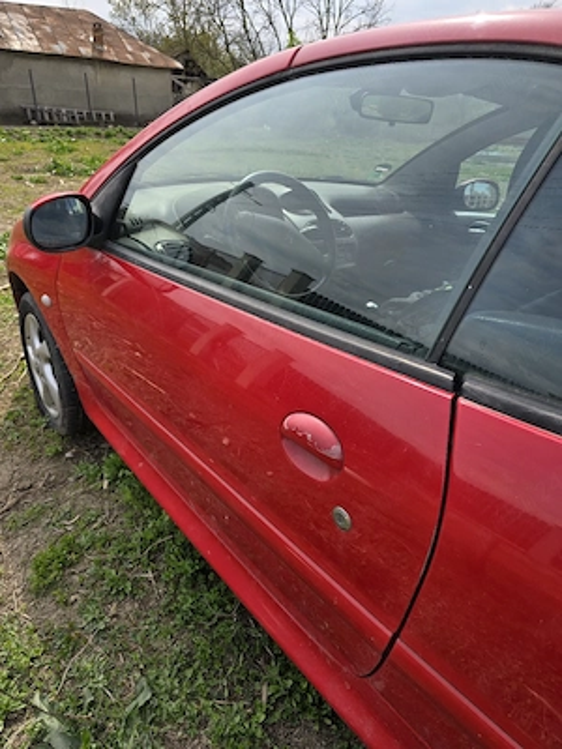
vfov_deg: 73.9
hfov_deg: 58.9
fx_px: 498
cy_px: 374
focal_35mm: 23
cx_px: 281
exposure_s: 1/476
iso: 12
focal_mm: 6.3
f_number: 1.7
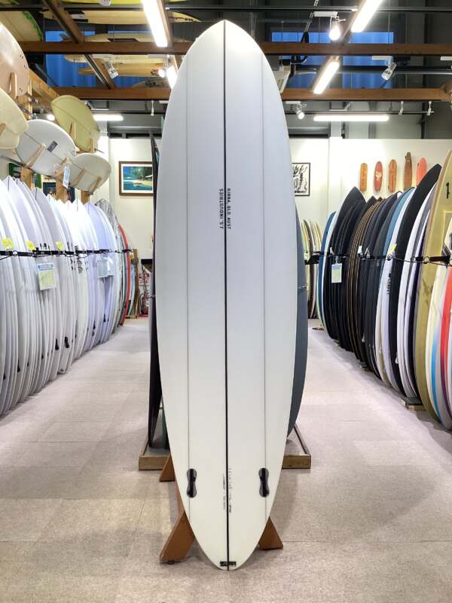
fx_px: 540
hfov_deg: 45.4
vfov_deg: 58.4
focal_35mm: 31
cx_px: 226
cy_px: 302
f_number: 2.4
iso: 80
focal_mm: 3.3
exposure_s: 1/50
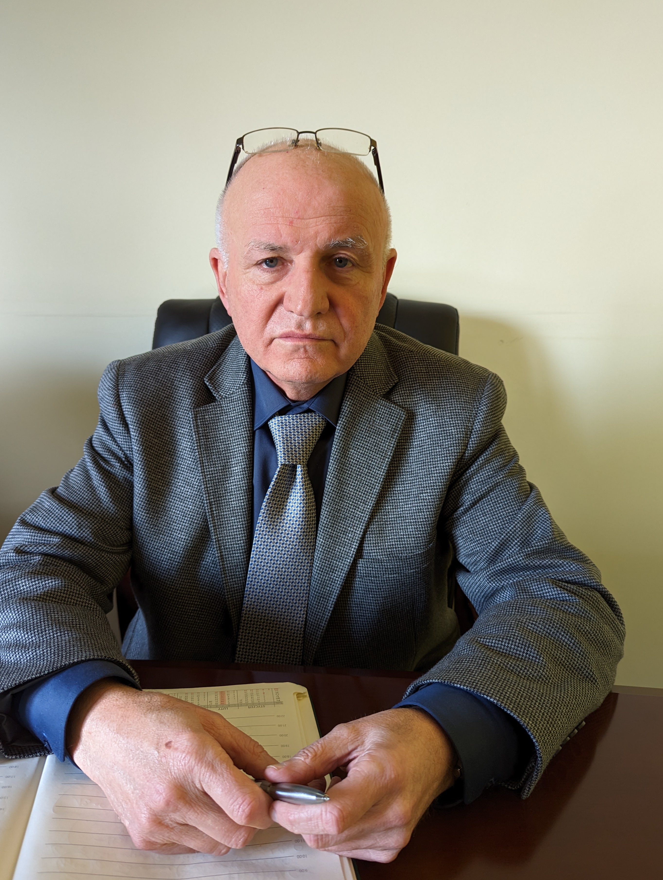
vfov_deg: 65.2
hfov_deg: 51.4
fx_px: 688
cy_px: 420
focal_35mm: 27
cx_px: 311
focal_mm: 6.81
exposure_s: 1/23.8
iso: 124
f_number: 1.85
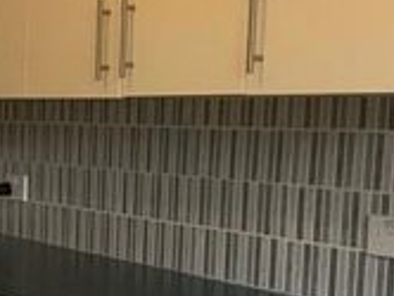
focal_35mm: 122
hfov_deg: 15.6
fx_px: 1391
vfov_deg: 12.0
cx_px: -59
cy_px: 321
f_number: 1.8
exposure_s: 1/60
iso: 80
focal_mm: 3
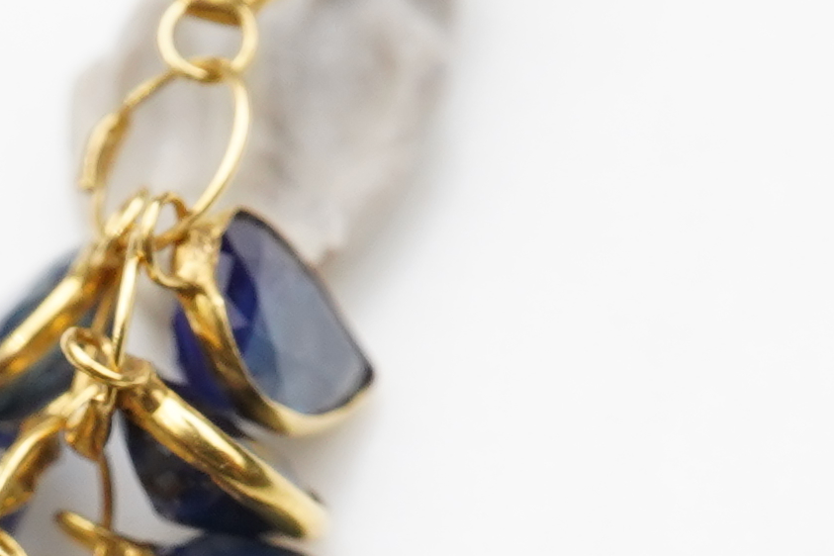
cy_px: 1066
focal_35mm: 210
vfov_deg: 6.4
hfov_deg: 9.7
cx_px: -2
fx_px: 4865
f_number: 18
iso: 800
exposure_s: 1/125
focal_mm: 30
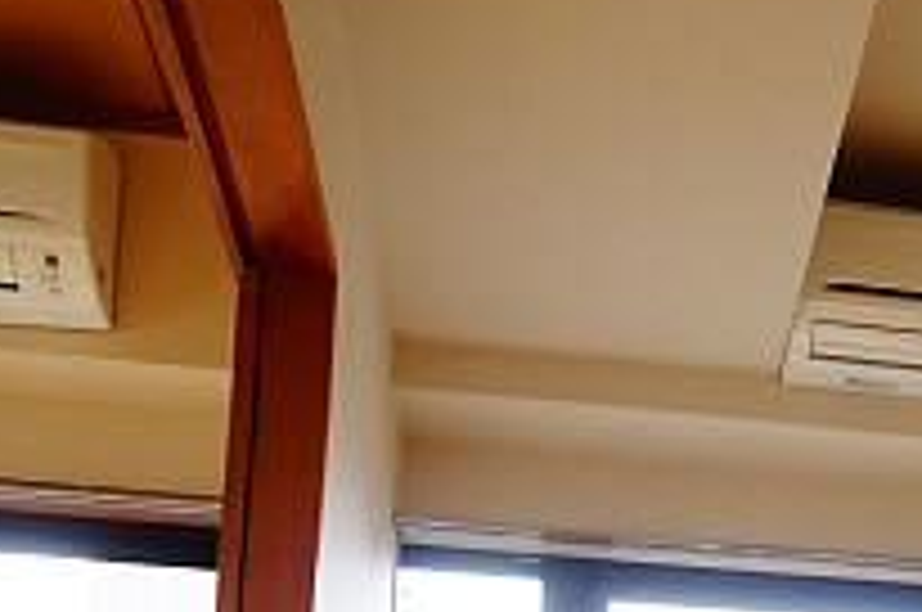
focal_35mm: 85
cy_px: 945
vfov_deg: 14.8
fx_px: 2174
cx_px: 1163
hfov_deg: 21.8
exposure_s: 1/160
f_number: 4
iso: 400
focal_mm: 16
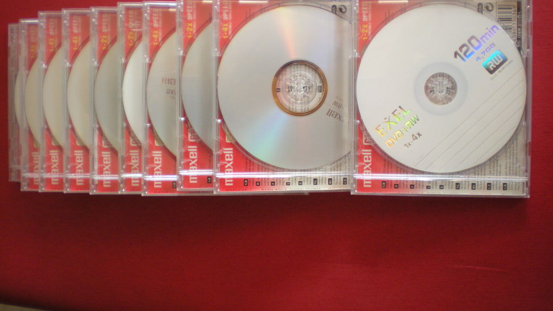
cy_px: 118
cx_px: 276
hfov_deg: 48.4
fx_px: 616
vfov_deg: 28.2
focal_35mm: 42
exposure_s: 1/55
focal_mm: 6.3
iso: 200
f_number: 3.1
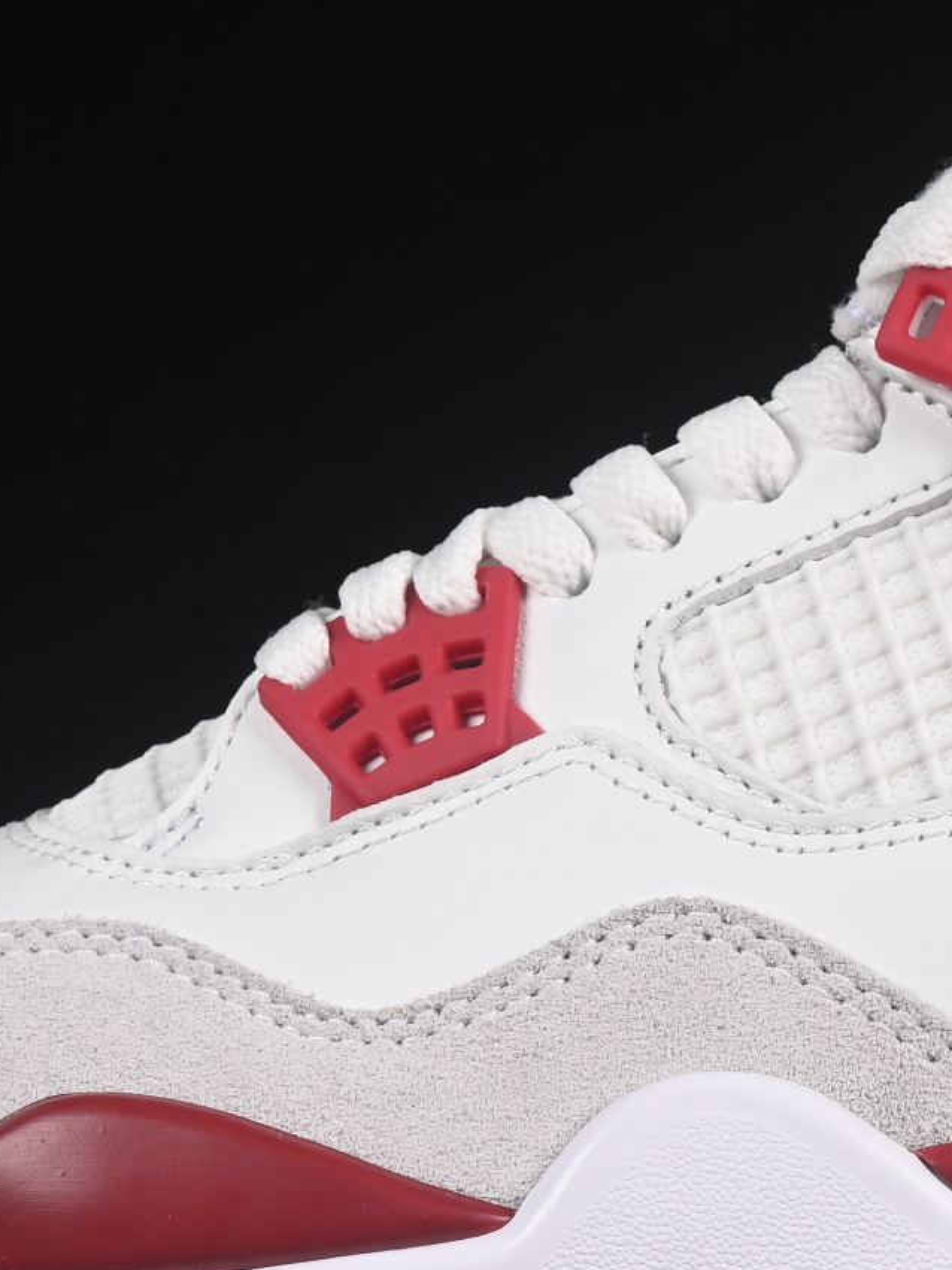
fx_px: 8656
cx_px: 837
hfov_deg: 6.3
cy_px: 594
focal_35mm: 236
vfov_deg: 8.4
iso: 160
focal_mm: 50
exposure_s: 1/80
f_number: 8
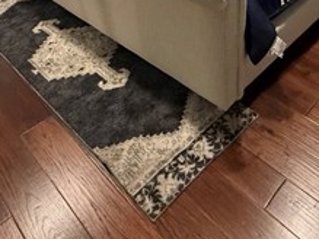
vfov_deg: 28.2
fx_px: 378
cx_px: 172
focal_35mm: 41
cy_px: -80
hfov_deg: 45.8
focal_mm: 2.22
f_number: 2.2
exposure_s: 1/60
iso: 500
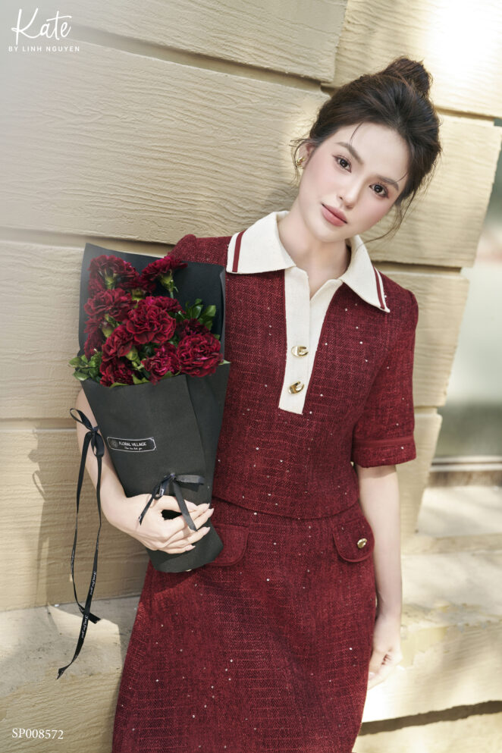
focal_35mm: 50
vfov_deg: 39.6
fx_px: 1046
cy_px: 376
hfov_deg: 27.0
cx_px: 251
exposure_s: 1/400
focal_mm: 50
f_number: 3.2
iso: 400
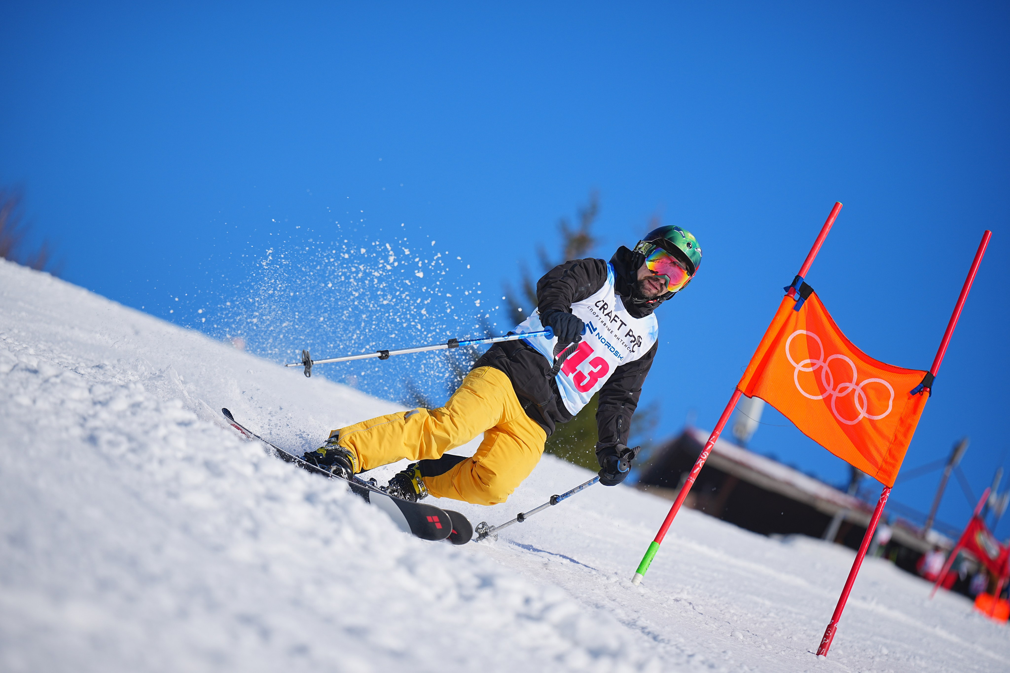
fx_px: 4180
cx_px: 505
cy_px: 336
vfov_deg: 9.2
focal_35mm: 149
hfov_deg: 13.8
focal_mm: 149
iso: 100
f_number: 2.8
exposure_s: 1/4000
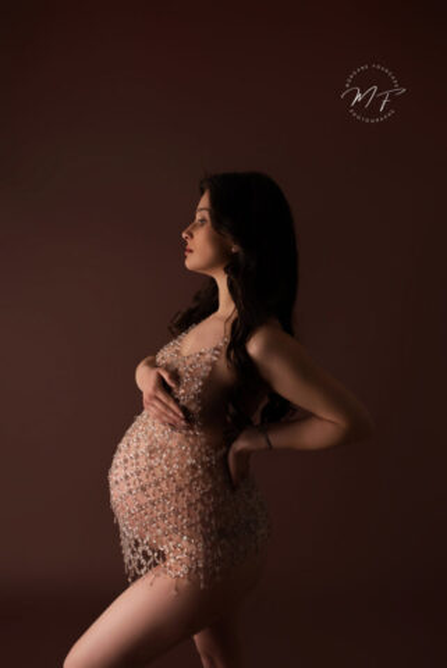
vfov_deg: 54.4
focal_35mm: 35
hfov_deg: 37.9
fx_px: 650
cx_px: 224
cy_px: 334
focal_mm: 35
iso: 100
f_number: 4
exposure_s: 1/160
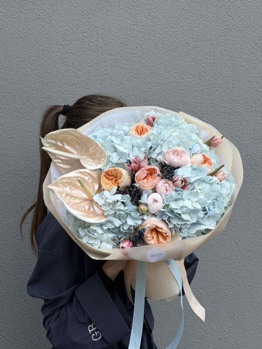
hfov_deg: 30.3
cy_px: 174
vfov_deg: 39.7
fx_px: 484
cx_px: 131
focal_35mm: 48
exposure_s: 1/60
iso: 125
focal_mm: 6.76
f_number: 1.78
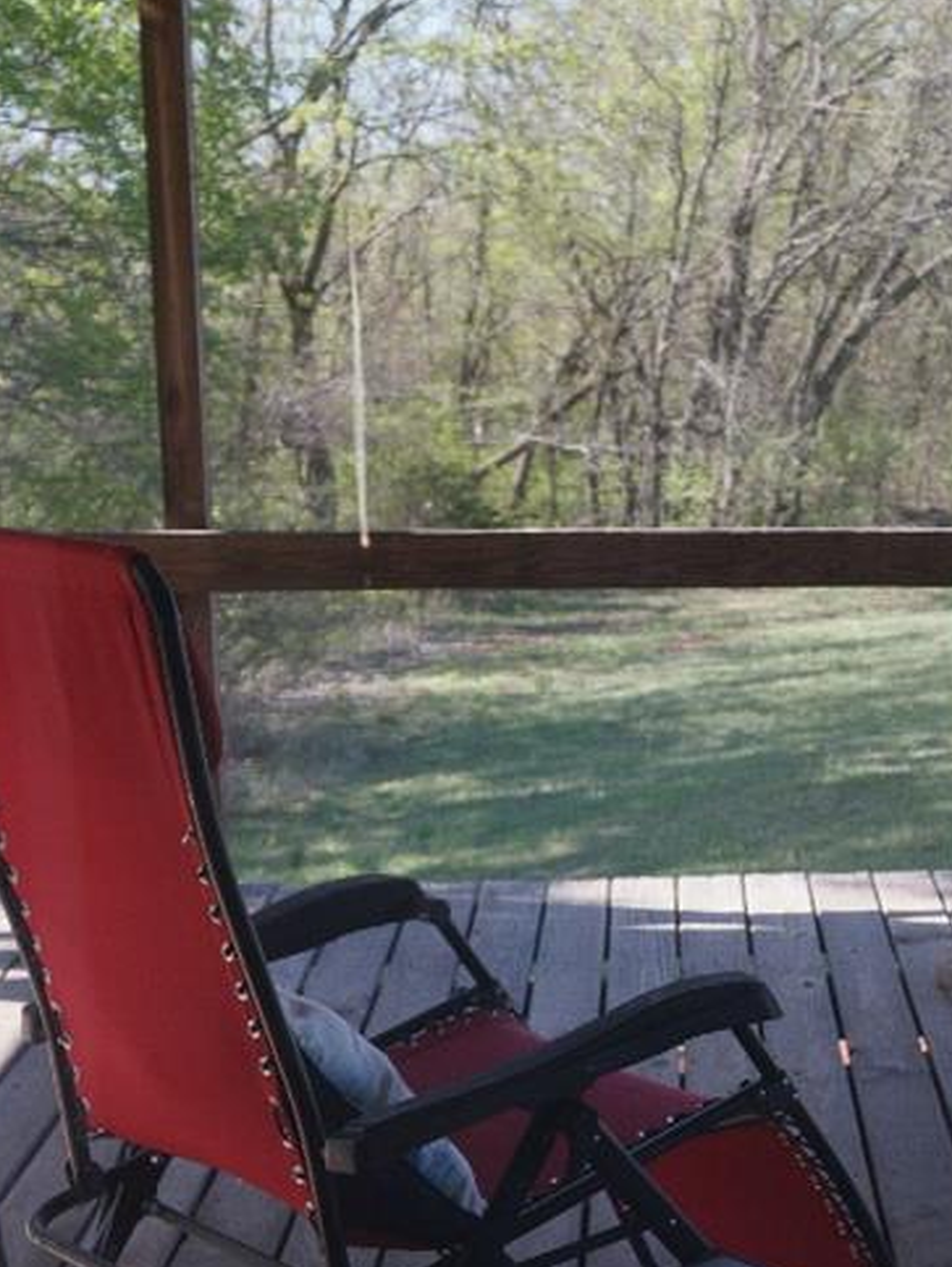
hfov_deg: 21.1
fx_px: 2344
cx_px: 1185
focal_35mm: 64
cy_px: 745
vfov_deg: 30.2
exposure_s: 1/125
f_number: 5.6
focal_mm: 21
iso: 200
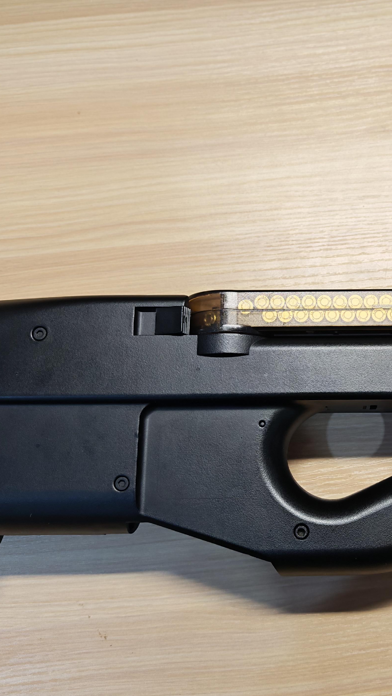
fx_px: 702
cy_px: 351
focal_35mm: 38
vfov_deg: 52.8
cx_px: 358
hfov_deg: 29.8
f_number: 2
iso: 125
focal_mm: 6.83
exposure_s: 1/100
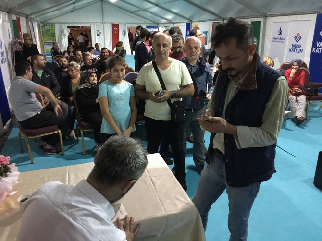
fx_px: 270
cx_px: 161
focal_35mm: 29
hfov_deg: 61.7
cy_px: 120
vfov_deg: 48.2
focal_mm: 4.15
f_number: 2.2
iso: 125
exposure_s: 1/4
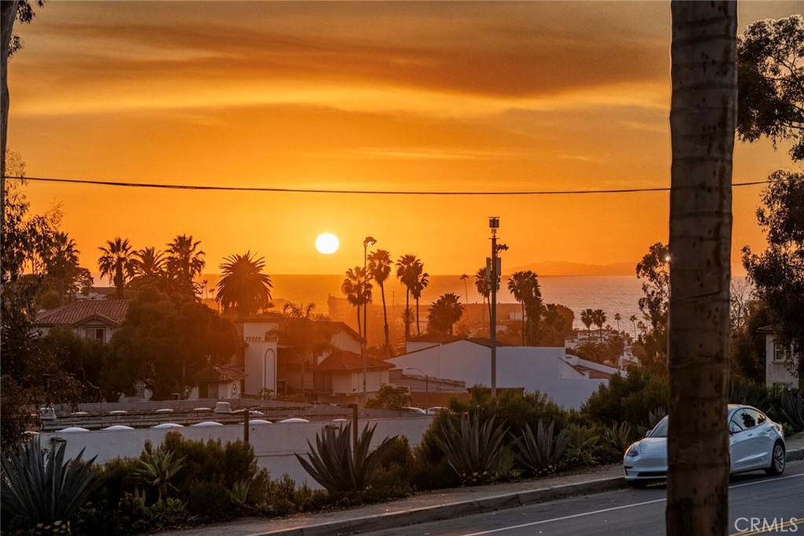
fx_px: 2344
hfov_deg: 19.5
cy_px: 268
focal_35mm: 105
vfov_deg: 13.0
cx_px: 402
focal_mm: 105
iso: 800
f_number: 7.1
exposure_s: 1/8000
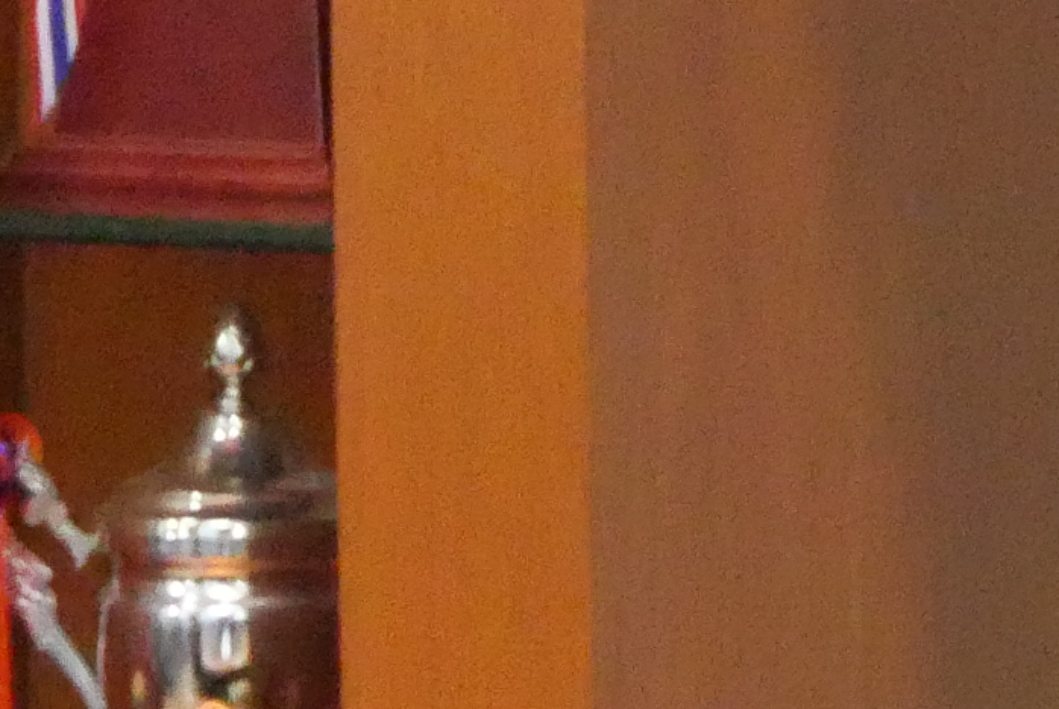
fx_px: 19405
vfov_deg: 2.1
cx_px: 2588
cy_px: 1436
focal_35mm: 659
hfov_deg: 3.1
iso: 6400
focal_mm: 60
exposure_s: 1/50
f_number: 7.1
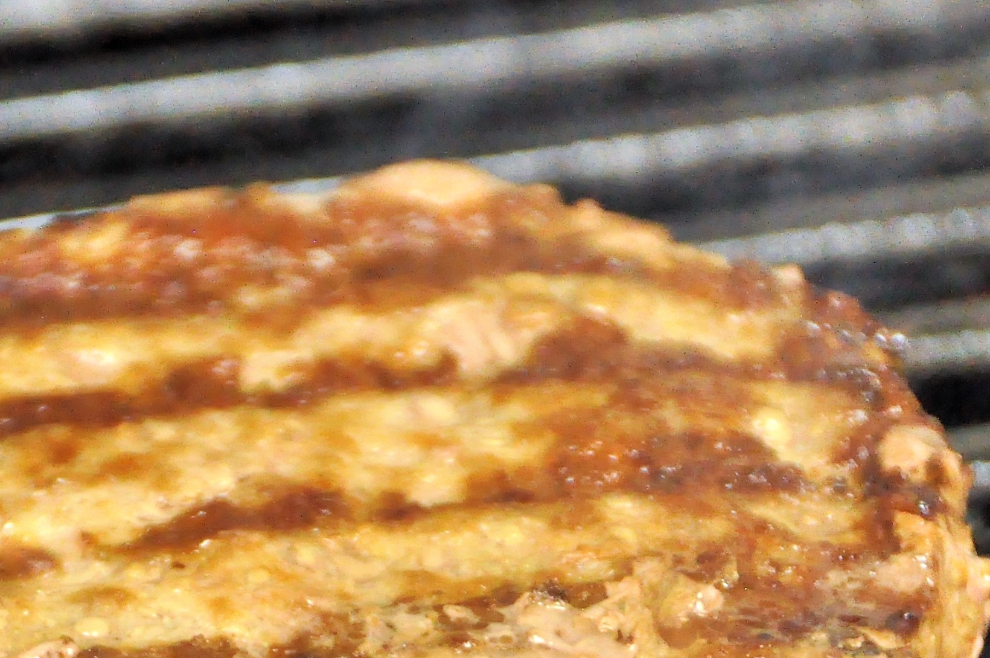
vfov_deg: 4.0
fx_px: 9448
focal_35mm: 344
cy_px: 578
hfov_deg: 6.0
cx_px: 312
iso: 3200
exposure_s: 1/125
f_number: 5.3
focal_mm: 120
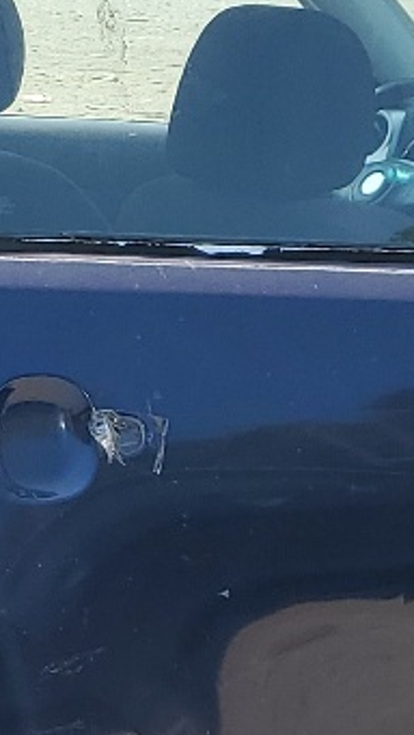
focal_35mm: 133
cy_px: 662
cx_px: -4
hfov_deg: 9.1
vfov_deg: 15.9
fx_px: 2594
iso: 50
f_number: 1.5
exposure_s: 1/1250
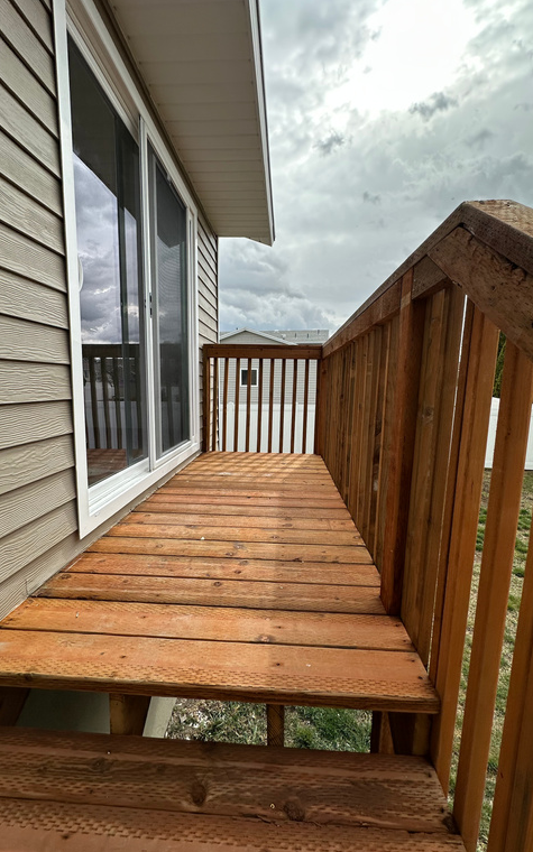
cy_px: 427
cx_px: 265
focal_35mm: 15
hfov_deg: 74.8
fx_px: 349
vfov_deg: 101.5
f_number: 2.2
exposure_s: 1/1072
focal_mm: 2.22
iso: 40
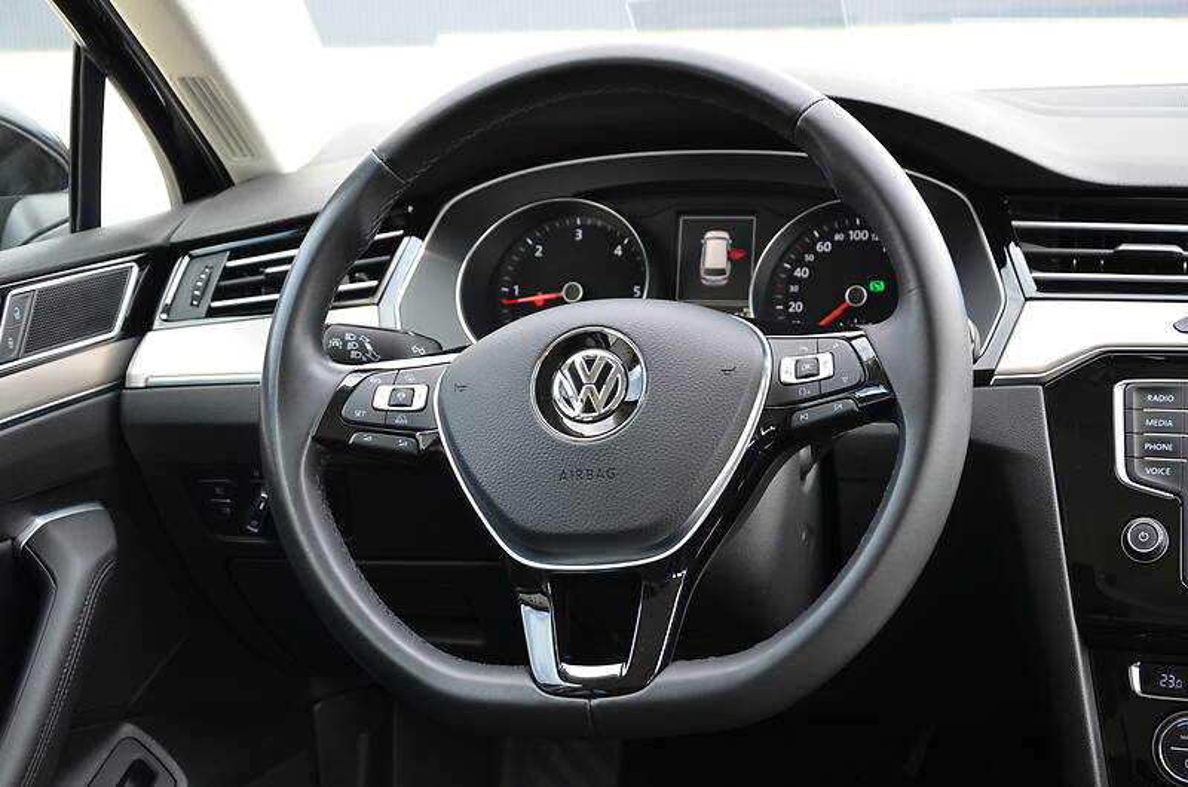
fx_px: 1877
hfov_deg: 35.1
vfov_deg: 23.7
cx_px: 594
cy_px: 394
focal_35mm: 57
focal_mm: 38
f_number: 5
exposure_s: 1/100
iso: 400
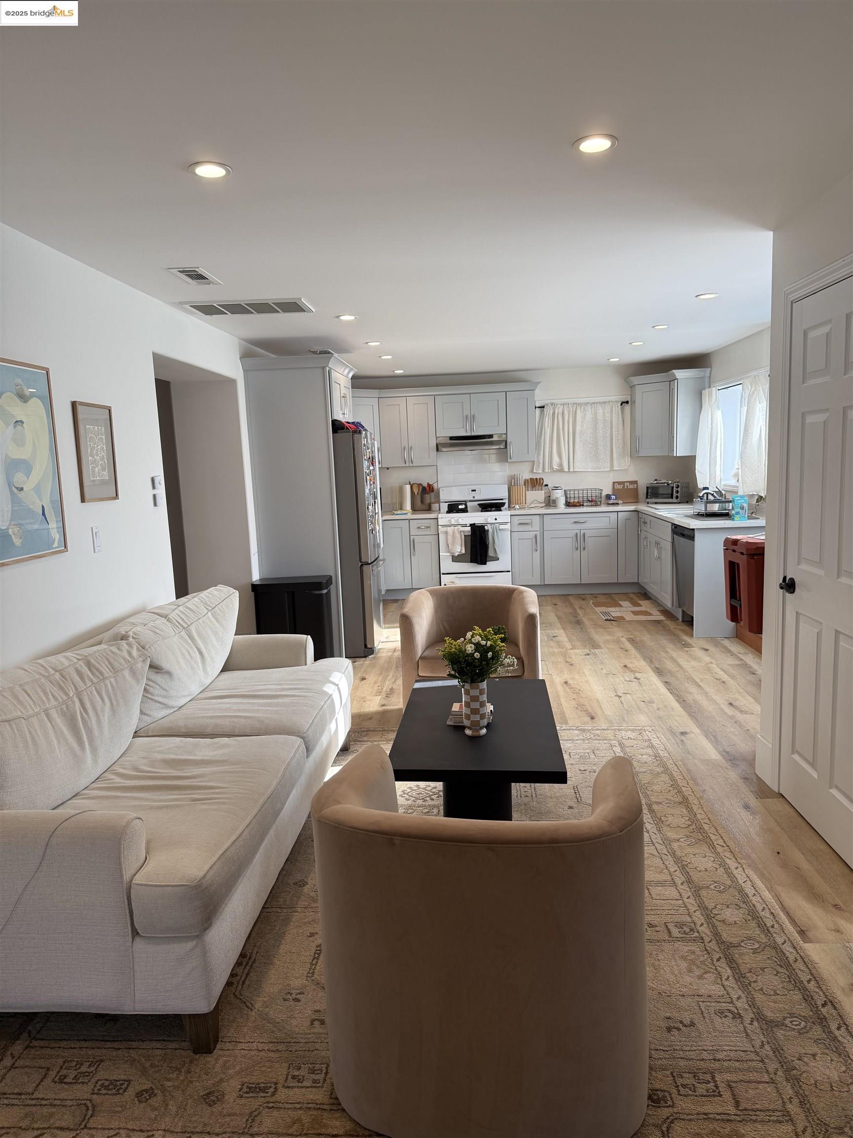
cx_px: 426
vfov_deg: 71.6
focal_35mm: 24
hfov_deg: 56.8
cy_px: 569
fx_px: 789
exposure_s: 1/284
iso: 100
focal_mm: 6.76
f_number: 1.78
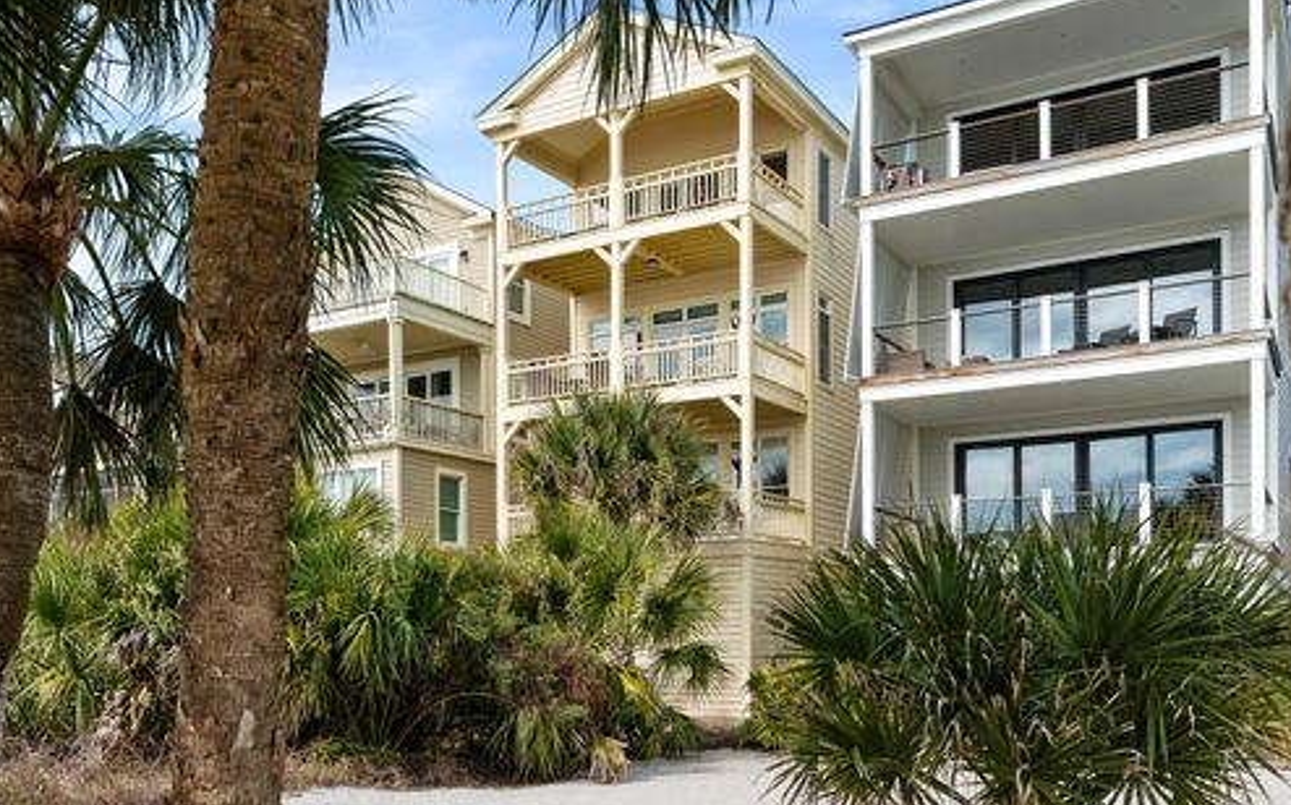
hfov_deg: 59.7
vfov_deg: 39.4
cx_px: 648
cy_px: 386
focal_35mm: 32
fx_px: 1125
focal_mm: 31
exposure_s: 1/1000
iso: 500
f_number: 9
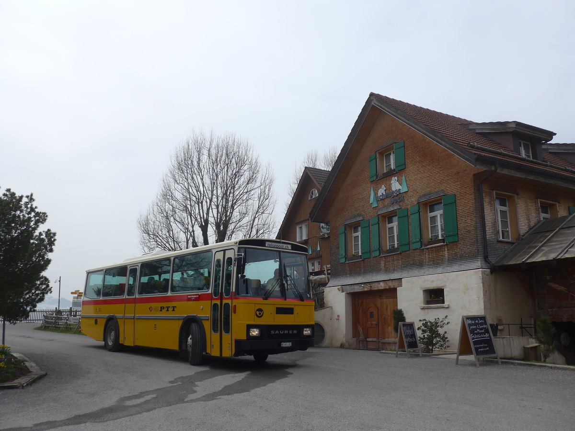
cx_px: 288
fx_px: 482
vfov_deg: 48.2
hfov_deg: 61.7
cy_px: 216
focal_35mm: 29
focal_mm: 6
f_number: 2.8
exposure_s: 1/2000
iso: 80
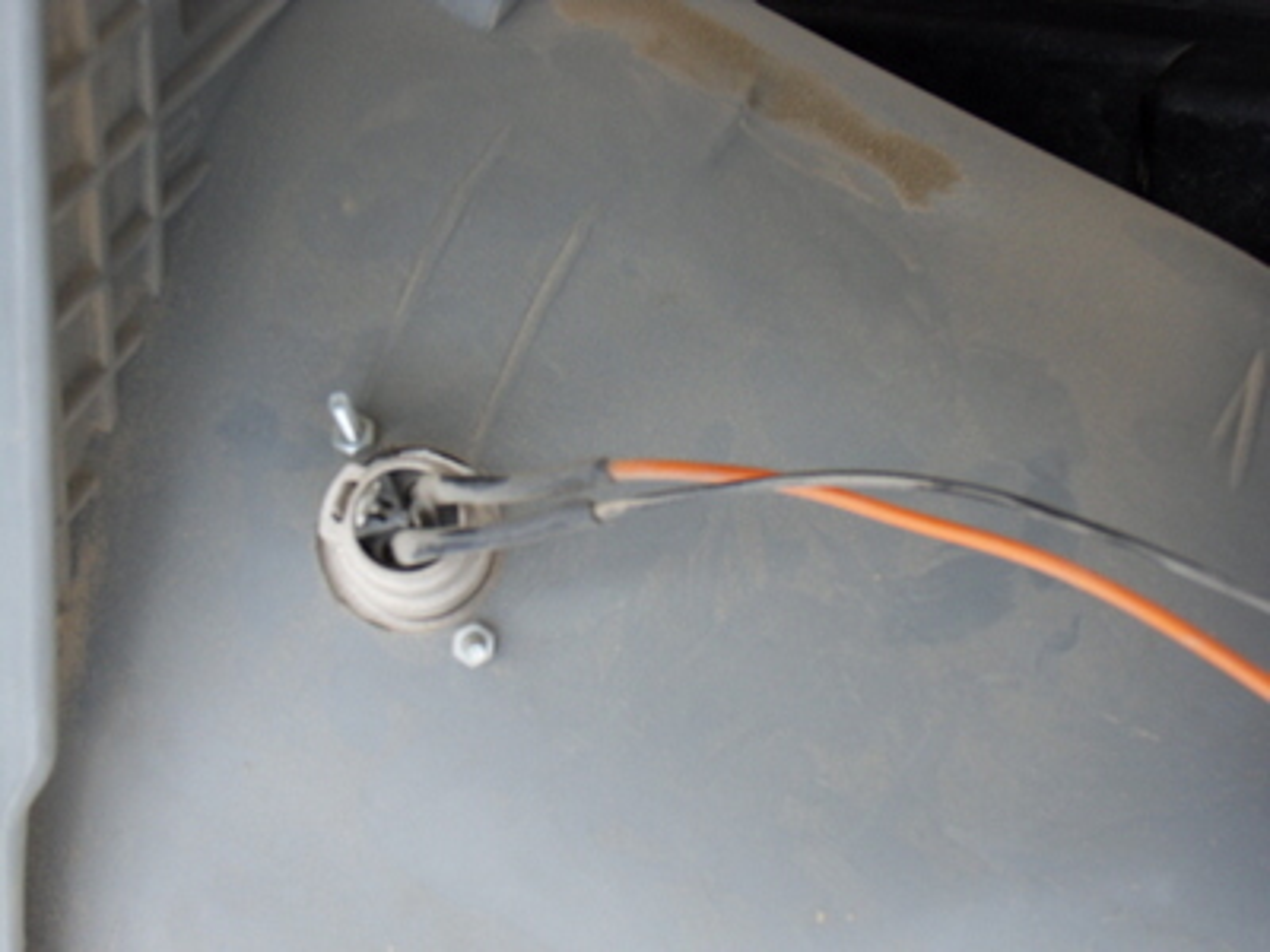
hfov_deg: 32.2
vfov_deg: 24.4
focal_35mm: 60
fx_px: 2201
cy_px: 476
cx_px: 635
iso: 160
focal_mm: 10.5
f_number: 4.8
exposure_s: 1/60
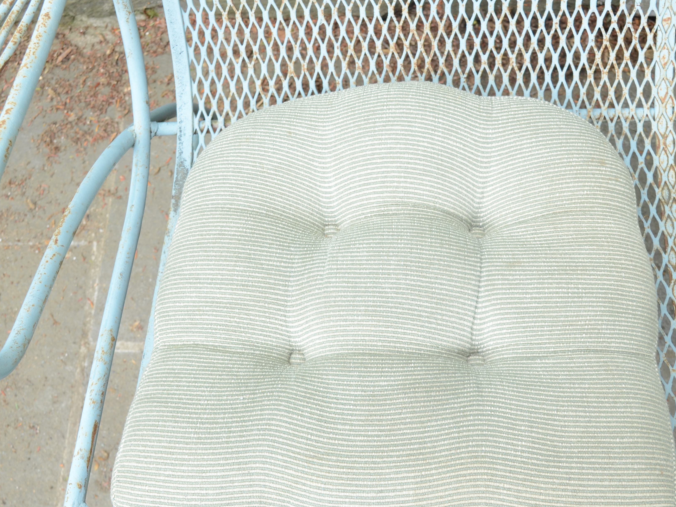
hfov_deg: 36.8
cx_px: 371
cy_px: 293
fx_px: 1015
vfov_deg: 28.0
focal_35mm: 52
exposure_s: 1/160
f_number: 5.6
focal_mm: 24
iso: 500
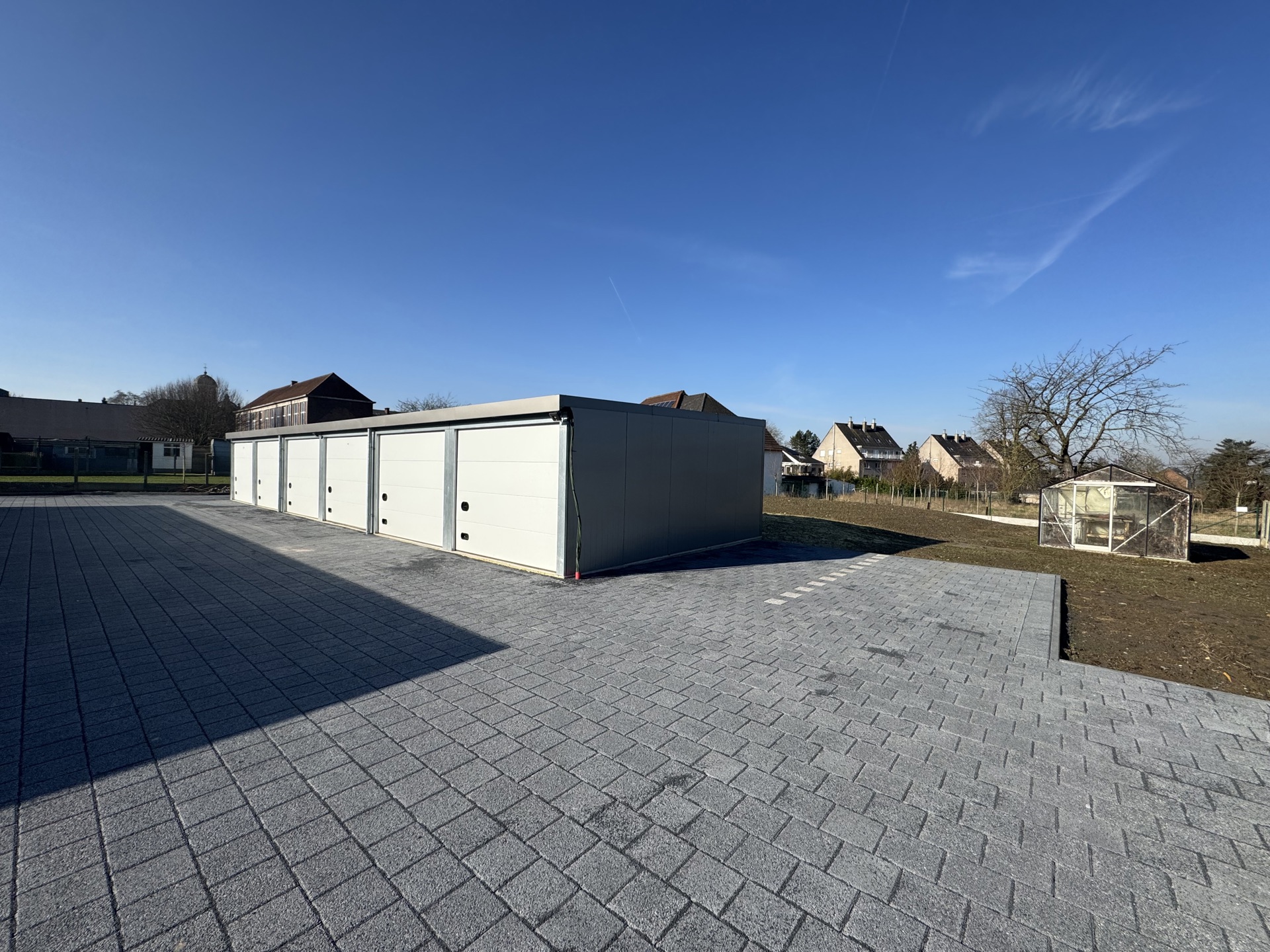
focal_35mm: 14
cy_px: 476
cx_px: 635
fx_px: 514
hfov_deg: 102.1
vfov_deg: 85.7
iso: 50
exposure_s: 1/2674
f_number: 2.2
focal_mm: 2.22
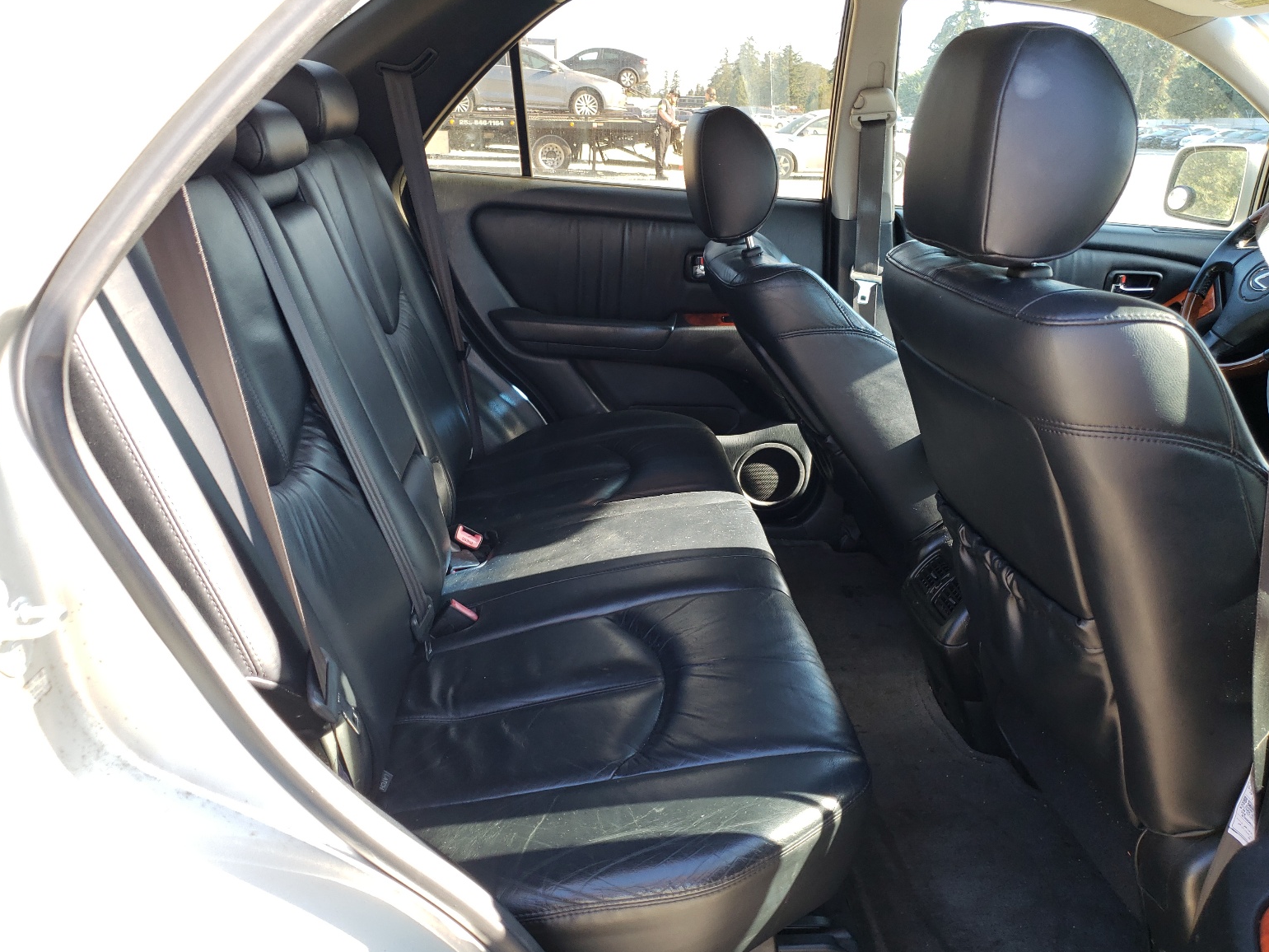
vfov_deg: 51.4
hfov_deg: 65.3
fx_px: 990
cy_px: 488
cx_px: 647
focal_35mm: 27
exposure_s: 1/109
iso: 50
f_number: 1.5
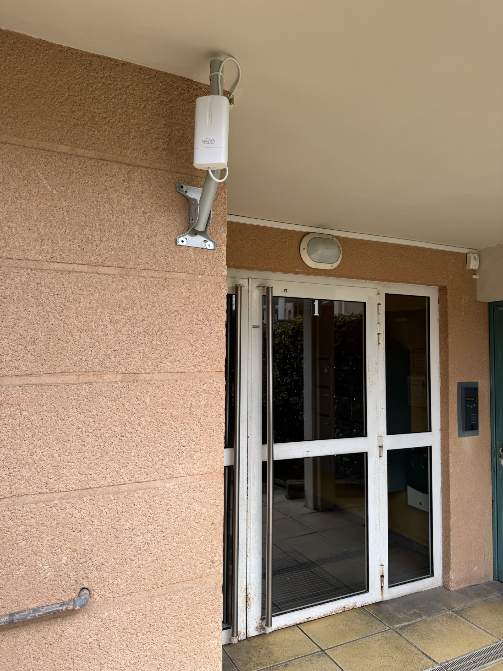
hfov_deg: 56.8
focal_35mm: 24
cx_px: 252
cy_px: 336
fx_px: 465
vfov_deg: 71.6
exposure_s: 1/141
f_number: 1.78
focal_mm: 6.76
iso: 64
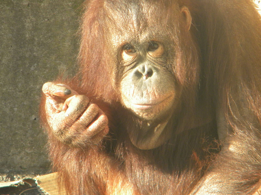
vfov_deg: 3.6
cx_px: 130
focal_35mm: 414
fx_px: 3122
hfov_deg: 4.8
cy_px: 98
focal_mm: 75
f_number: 5.4
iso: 367
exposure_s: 1/250
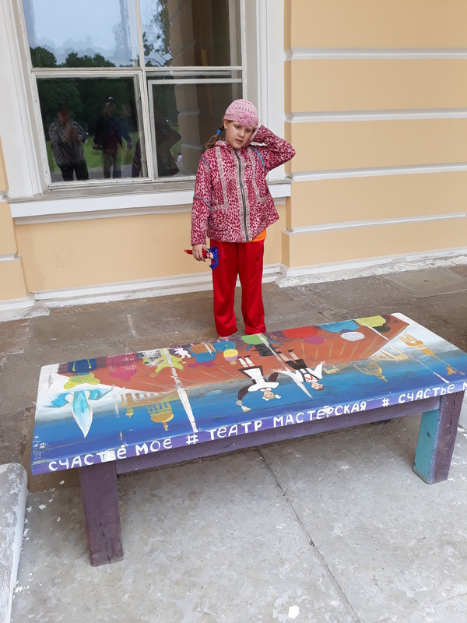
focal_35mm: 27
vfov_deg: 65.3
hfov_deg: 51.4
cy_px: 312
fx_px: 486
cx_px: 234
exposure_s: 1/126
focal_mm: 3.71
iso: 40
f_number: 1.7
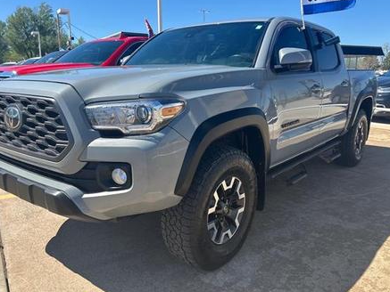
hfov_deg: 59.9
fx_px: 338
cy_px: 148
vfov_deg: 46.8
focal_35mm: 30
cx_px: 180
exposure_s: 1/2457
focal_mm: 5.7
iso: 50
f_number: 1.5
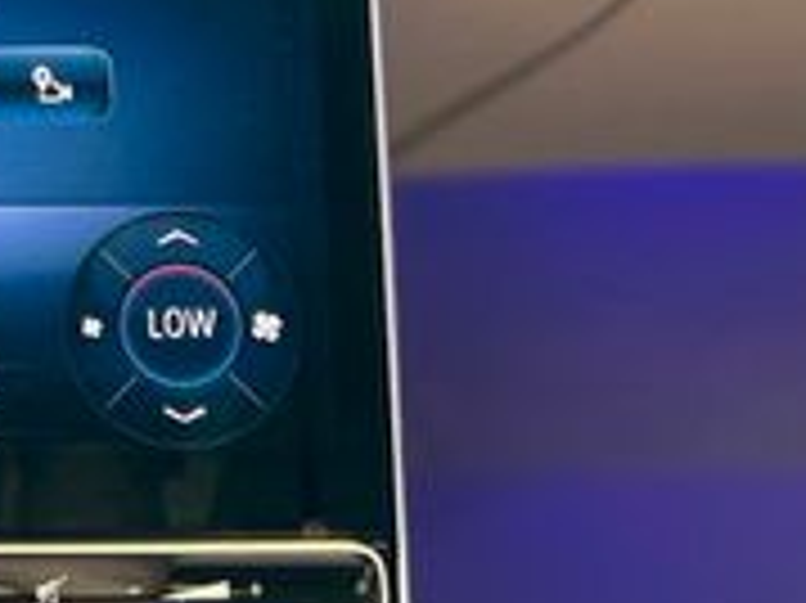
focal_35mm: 93
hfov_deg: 18.9
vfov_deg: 15.2
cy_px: -158
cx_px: -356
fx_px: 2164
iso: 125
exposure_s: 1/54
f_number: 1.5
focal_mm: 5.7
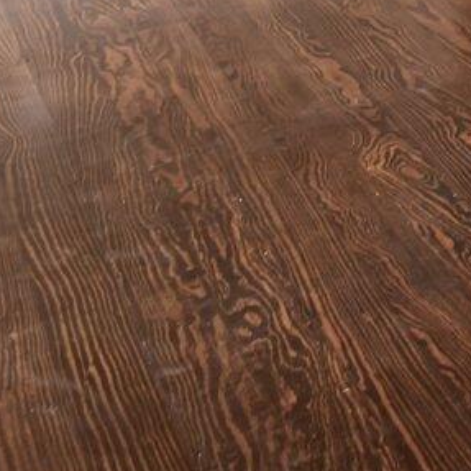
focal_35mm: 100
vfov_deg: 14.3
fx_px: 1540
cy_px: -496
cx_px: 1346
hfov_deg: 11.6
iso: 400
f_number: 8
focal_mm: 16.5
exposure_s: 1/1.67
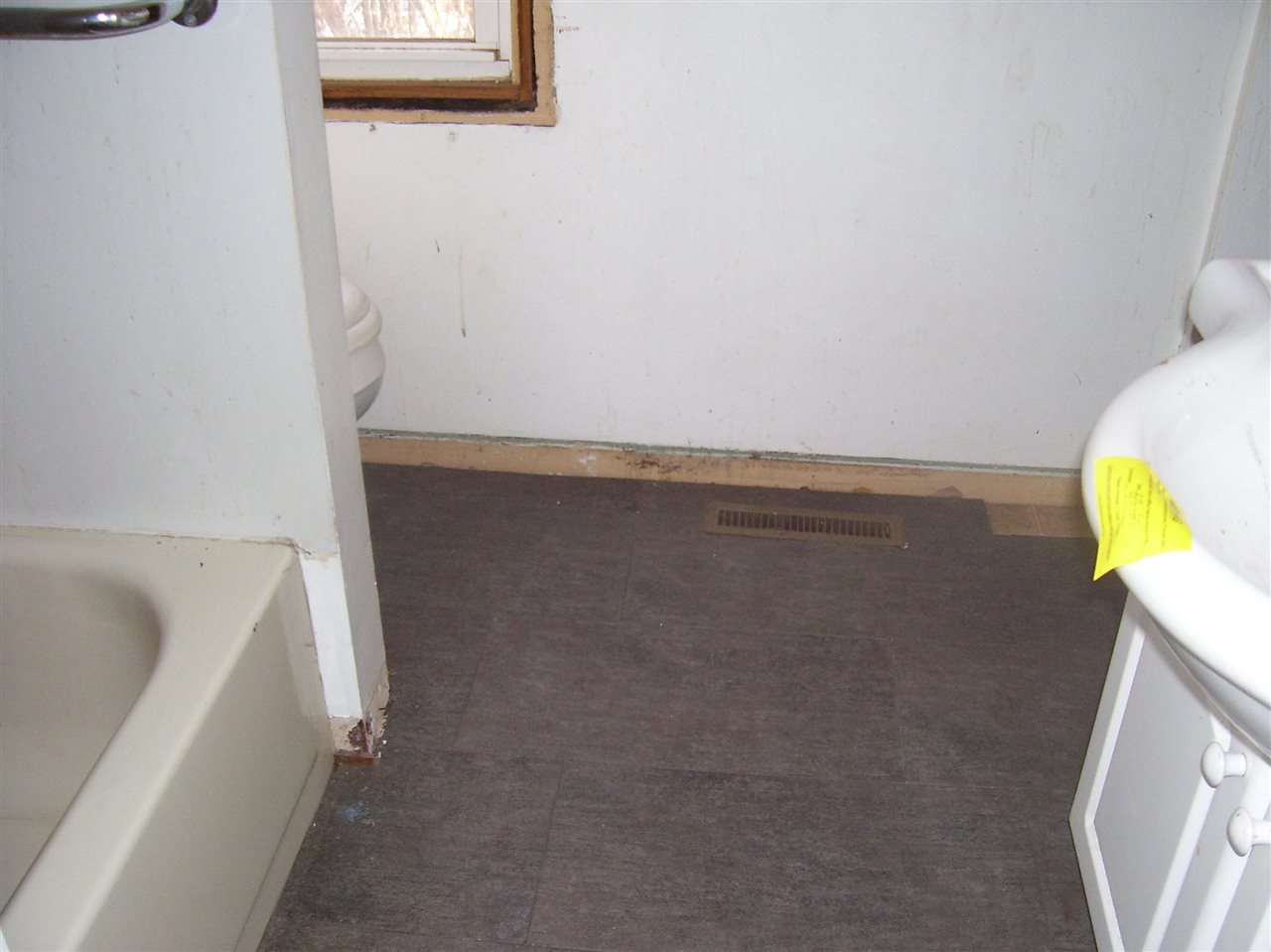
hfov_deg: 54.0
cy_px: 476
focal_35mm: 34
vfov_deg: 41.8
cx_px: 636
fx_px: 1248
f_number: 2.7
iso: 125
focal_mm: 5.6
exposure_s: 1/60
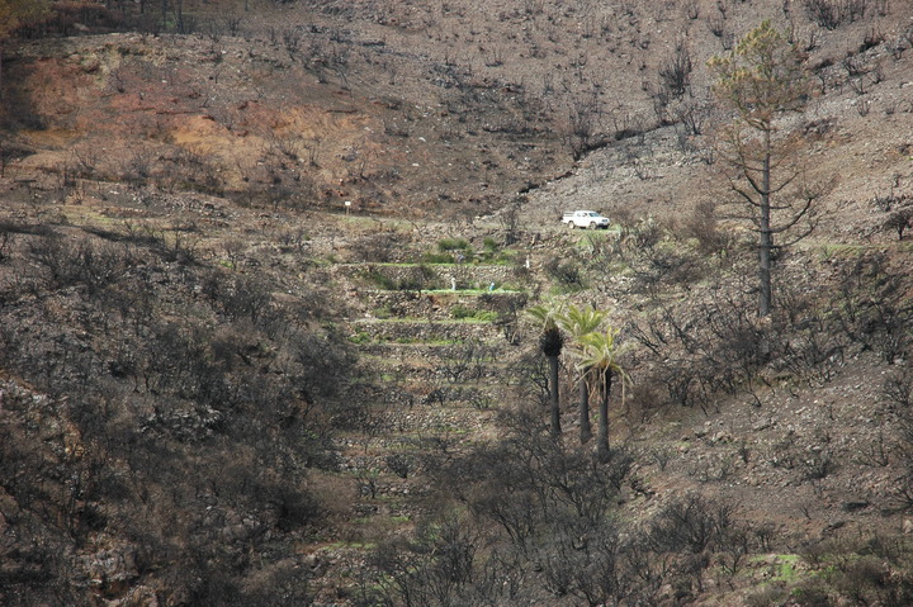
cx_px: 456
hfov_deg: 19.5
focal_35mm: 105
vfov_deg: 13.0
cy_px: 304
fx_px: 2661
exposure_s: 1/160
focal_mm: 70
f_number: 6.3
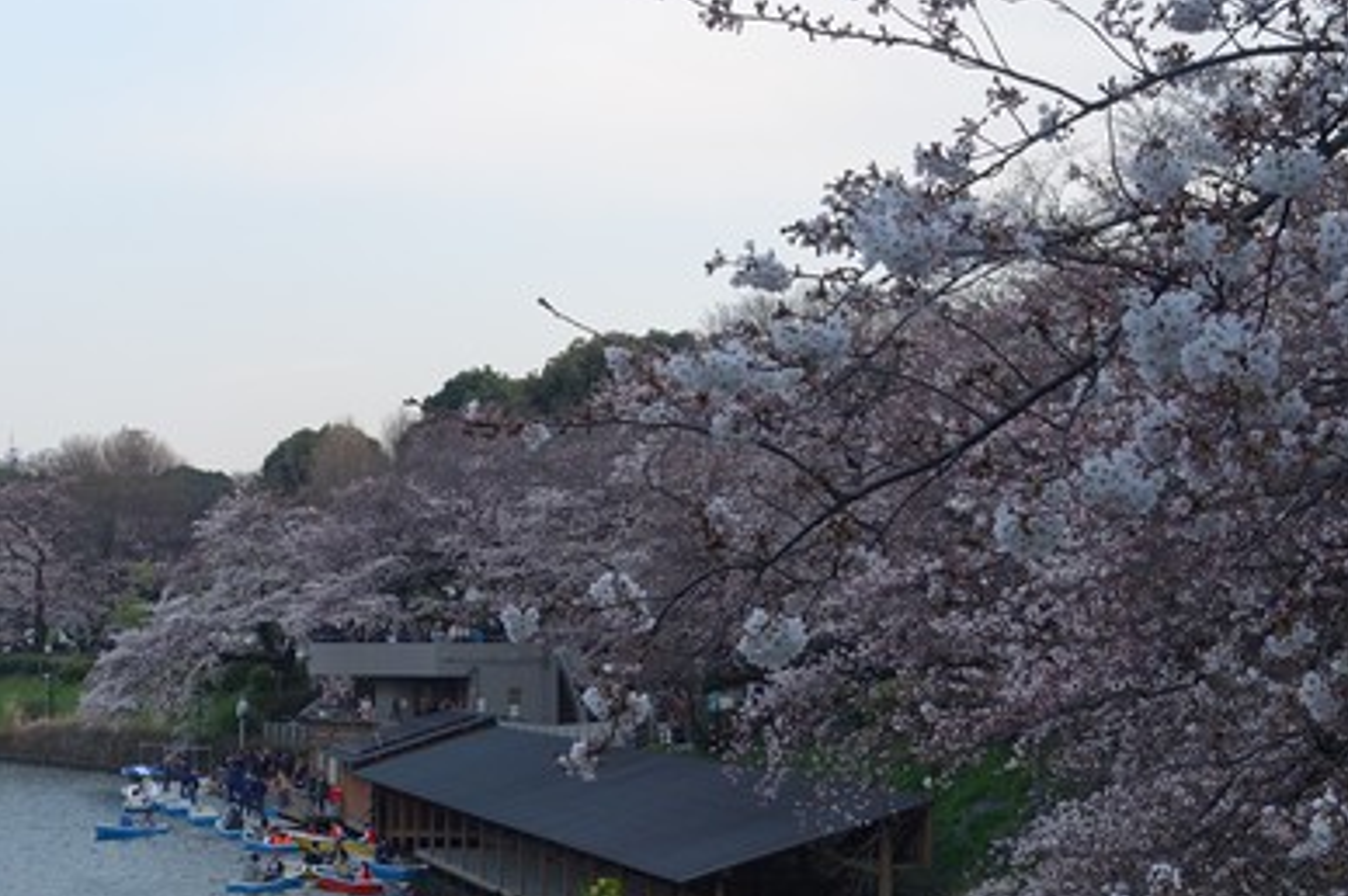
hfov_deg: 26.0
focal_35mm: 78
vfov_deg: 17.4
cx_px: 681
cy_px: 531
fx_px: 2918
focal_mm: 15.31
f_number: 4
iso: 125
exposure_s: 1/250
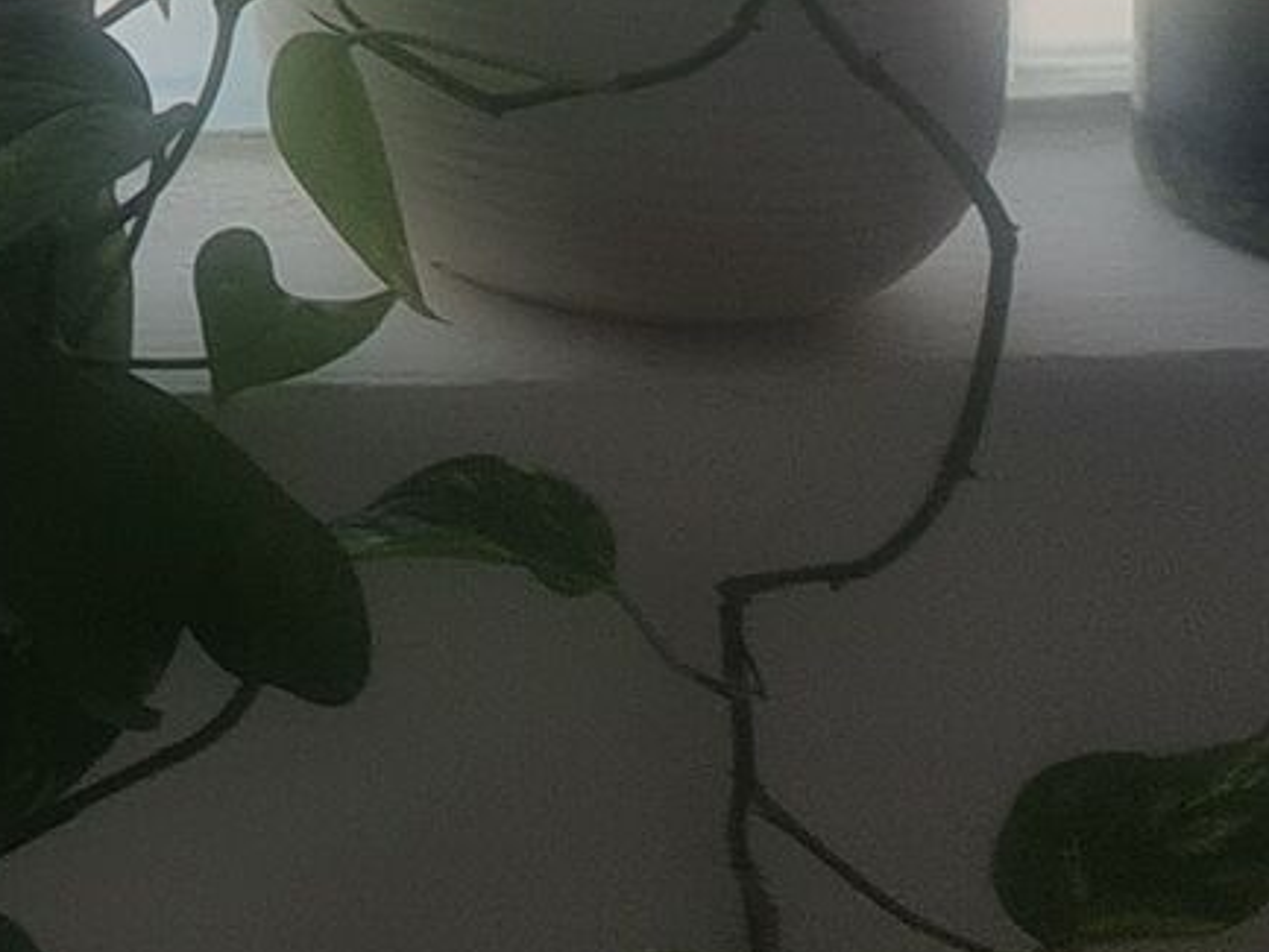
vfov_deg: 7.9
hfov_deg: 9.4
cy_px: -1646
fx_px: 6160
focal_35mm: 168
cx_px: -2453
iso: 50
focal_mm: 5.4
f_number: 1.8
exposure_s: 1/512
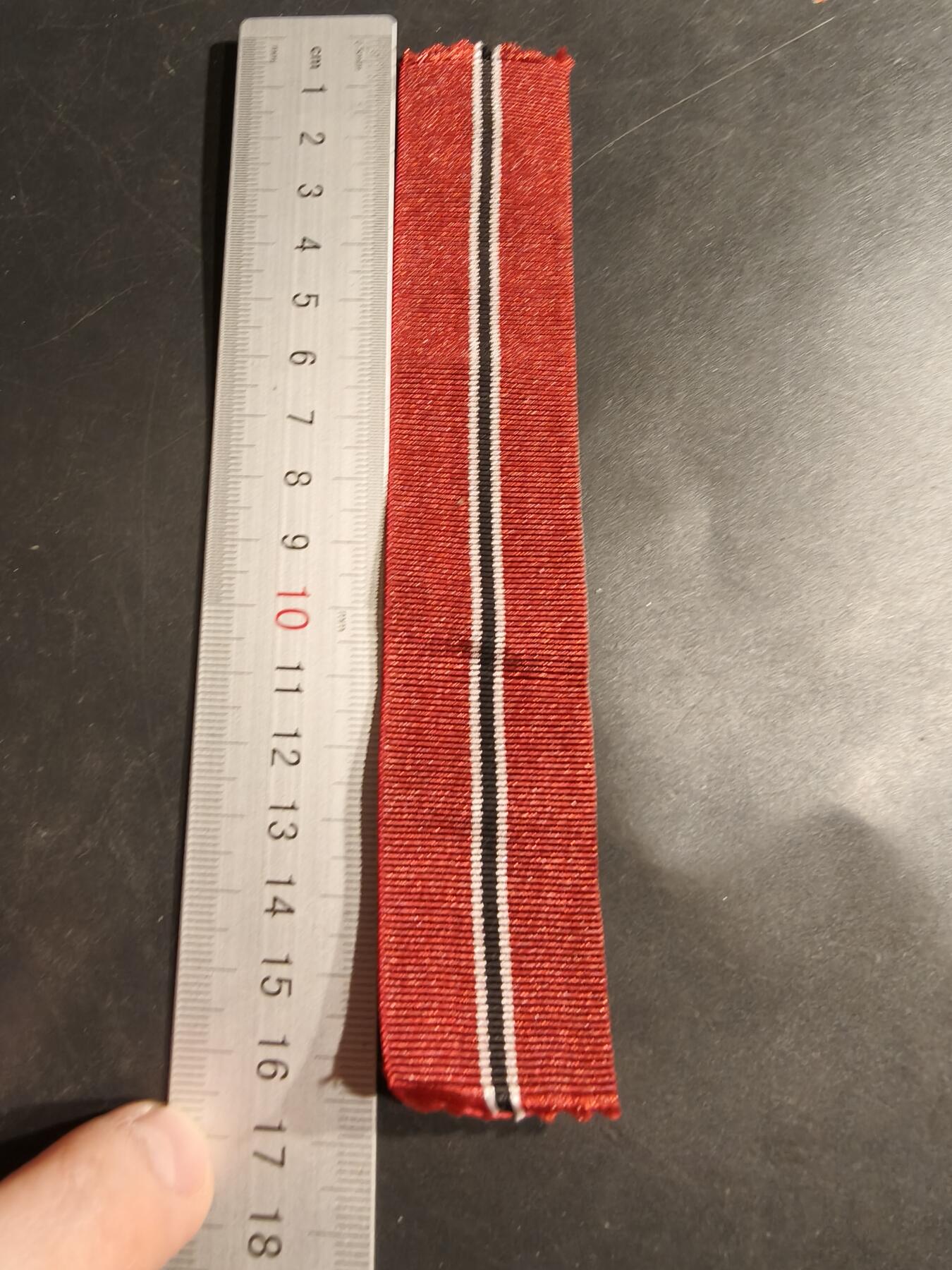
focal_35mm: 23
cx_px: 476
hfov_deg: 58.9
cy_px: 635
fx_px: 843
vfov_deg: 73.9
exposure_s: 1/50
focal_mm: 2.32
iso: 250
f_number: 2
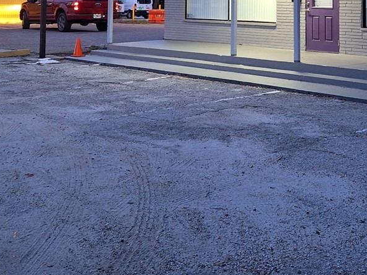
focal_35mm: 62
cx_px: 258
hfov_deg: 30.9
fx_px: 657
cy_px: -22
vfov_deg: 22.4
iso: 250
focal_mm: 5.54
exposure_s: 1/30
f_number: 1.8
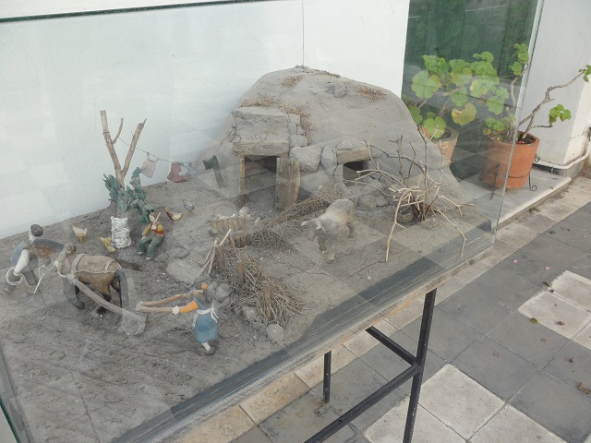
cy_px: 222
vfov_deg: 51.4
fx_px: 461
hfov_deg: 65.3
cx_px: 296
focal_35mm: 27
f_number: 3.5
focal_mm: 4.9
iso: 80
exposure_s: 1/180
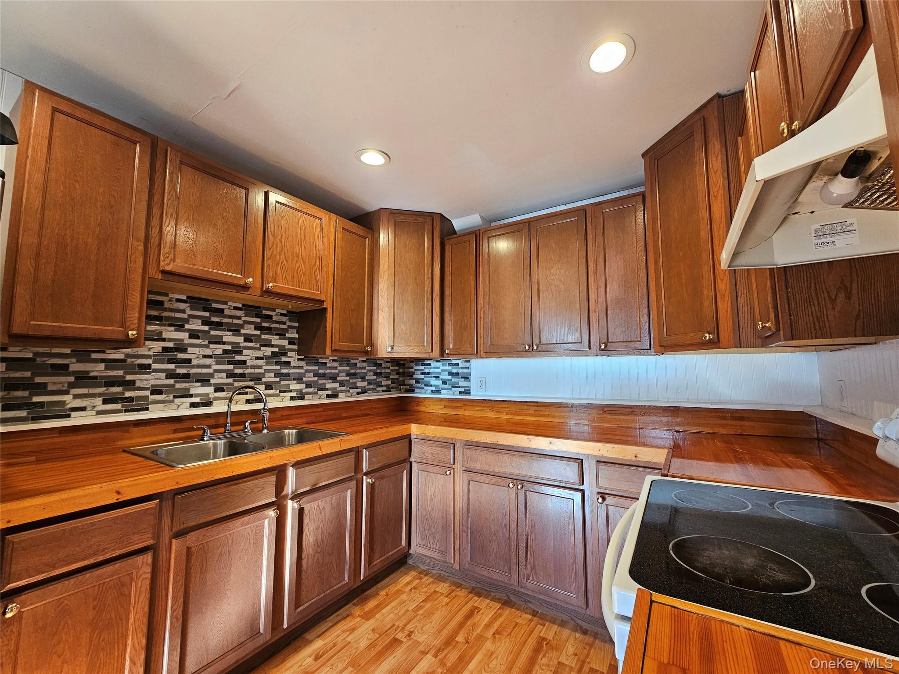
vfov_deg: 89.9
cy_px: 337
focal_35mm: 13
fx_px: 338
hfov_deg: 106.2
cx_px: 450
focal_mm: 2.2
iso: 200
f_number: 2.2
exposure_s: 1/60
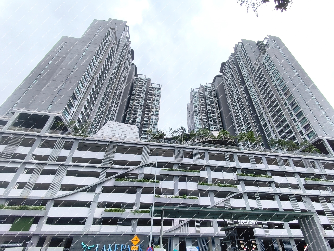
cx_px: 167
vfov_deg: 81.8
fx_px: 145
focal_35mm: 15
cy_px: 126
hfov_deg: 98.2
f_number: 2.2
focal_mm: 1.65
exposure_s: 1/1783
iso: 50
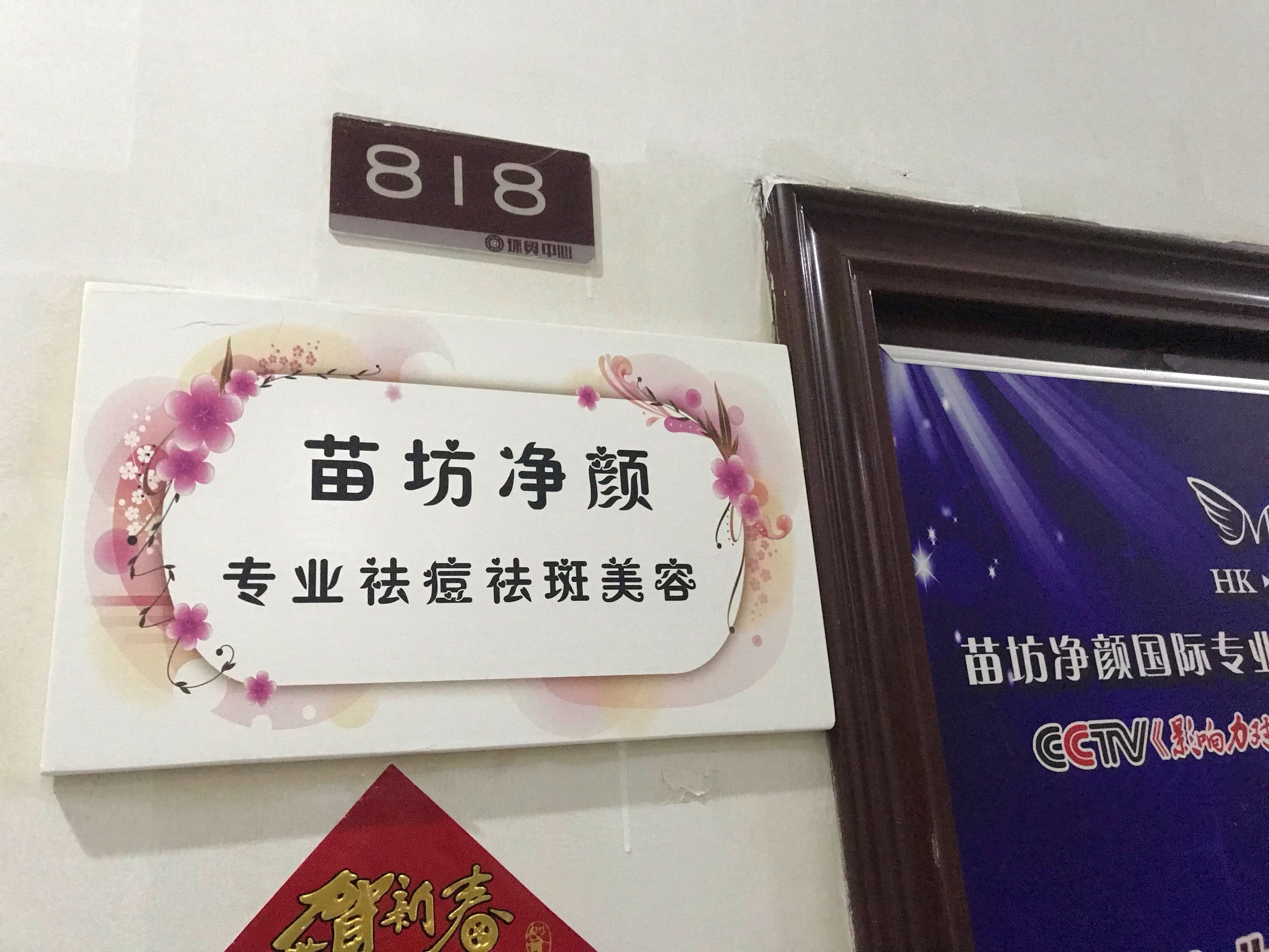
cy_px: 476
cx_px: 634
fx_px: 1027
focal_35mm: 28
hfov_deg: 63.4
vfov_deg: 49.8
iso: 100
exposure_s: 1/13
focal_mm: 3.99
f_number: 1.8
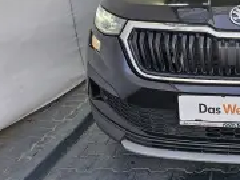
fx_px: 319
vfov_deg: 30.8
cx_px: 221
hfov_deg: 38.1
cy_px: 37
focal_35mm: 46
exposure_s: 1/124
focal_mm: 6.3
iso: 16
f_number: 1.7
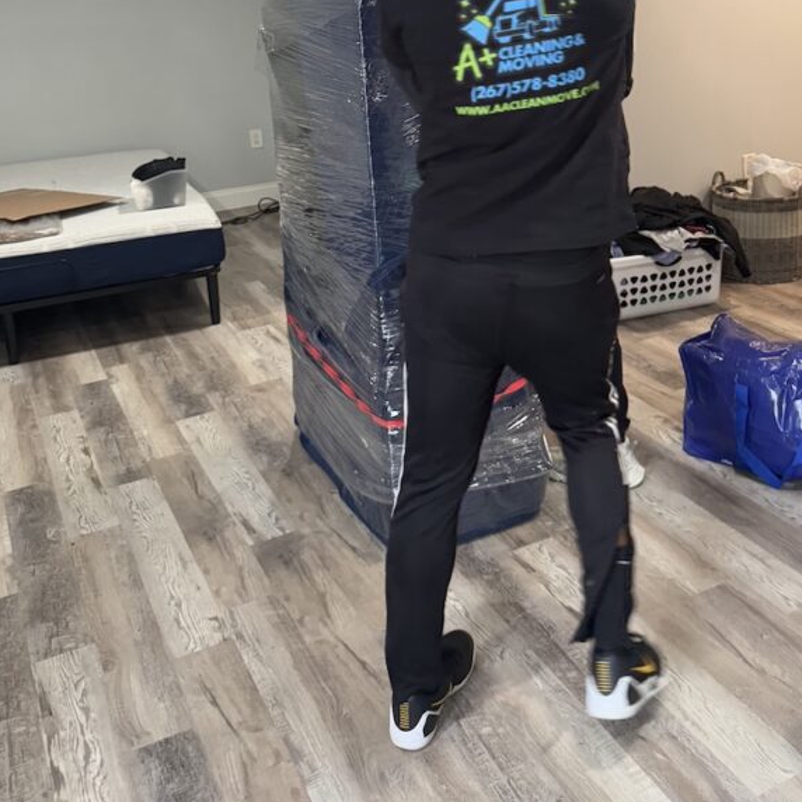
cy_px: 170
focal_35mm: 38
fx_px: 996
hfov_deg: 43.7
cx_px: 467
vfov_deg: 42.1
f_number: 1.78
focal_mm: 6.76
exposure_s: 1/60
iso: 500
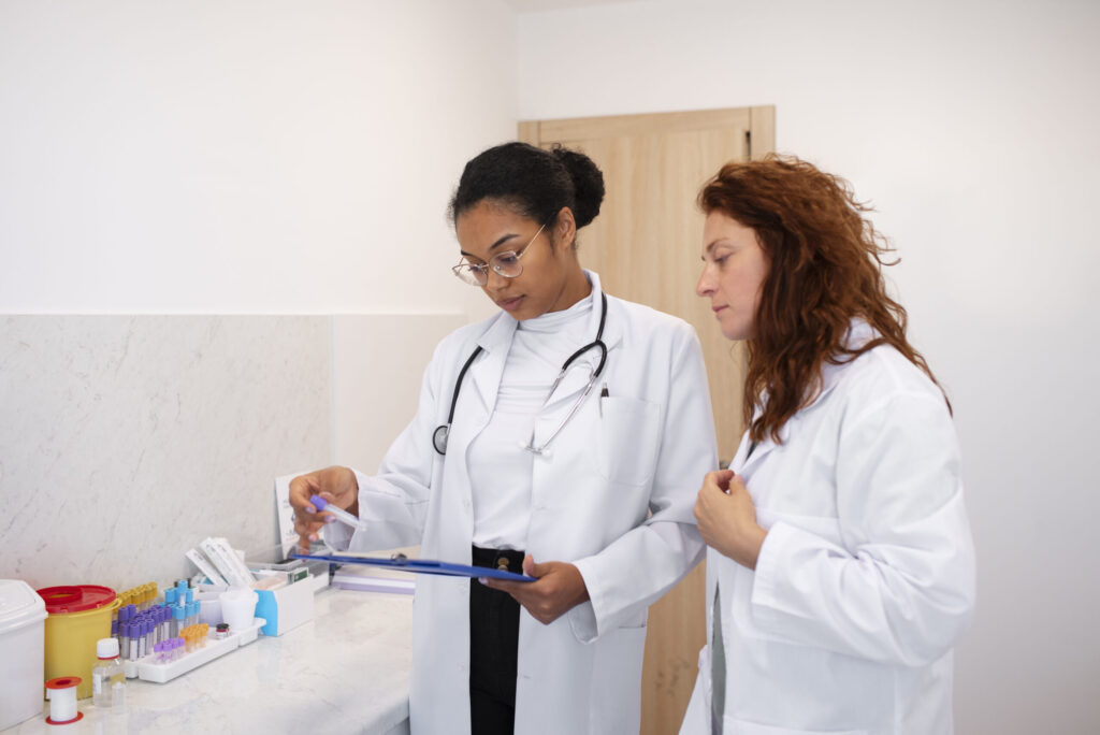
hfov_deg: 54.4
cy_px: 368
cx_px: 550
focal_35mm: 35
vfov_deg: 37.9
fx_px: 1070
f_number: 2.8
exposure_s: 1/200
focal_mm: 35
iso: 320
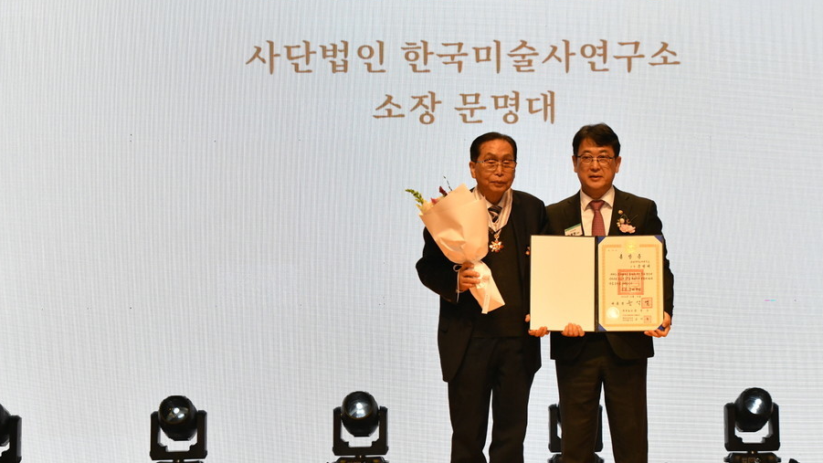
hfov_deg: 17.5
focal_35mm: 122
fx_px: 2663
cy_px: 188
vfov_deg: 9.9
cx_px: 530
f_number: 7.1
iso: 2500
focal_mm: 82
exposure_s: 1/320
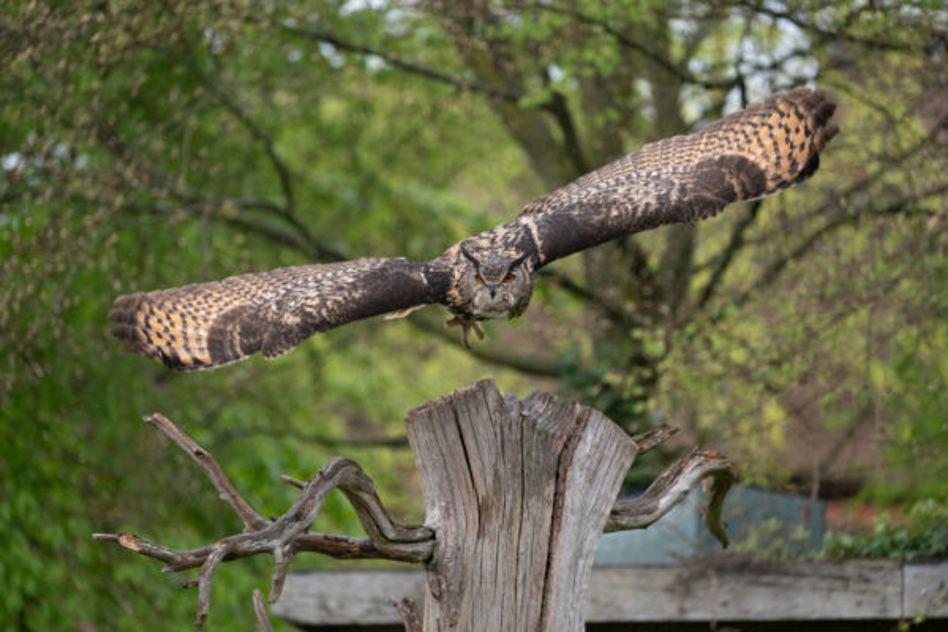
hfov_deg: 8.2
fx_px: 6583
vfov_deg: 5.5
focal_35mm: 250
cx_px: 474
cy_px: 316
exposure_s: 1/2000
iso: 2200
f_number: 5
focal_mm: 250
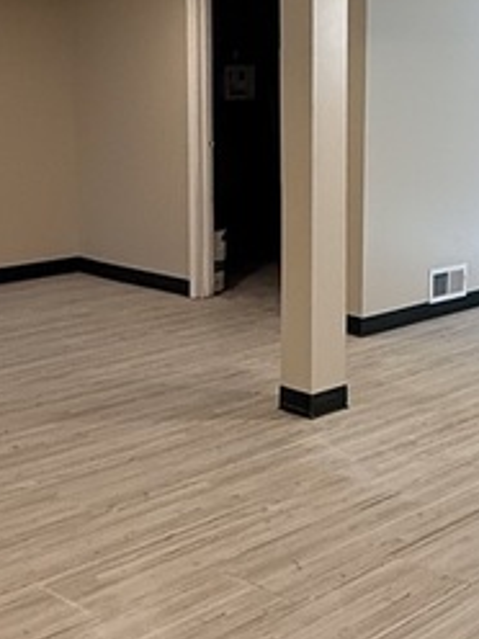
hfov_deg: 23.4
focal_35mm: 61
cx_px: 425
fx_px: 1125
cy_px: 255
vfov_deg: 31.6
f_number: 2.2
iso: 200
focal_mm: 2.22
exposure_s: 1/120
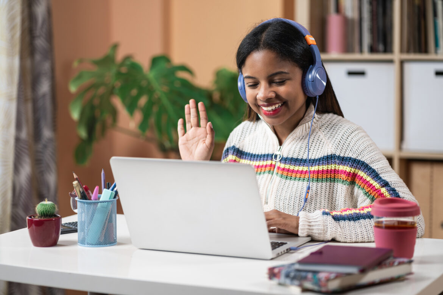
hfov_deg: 23.9
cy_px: 148
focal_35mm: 85
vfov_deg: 16.1
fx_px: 1046
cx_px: 222
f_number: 2.2
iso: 320
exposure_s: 1/125
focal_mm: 85
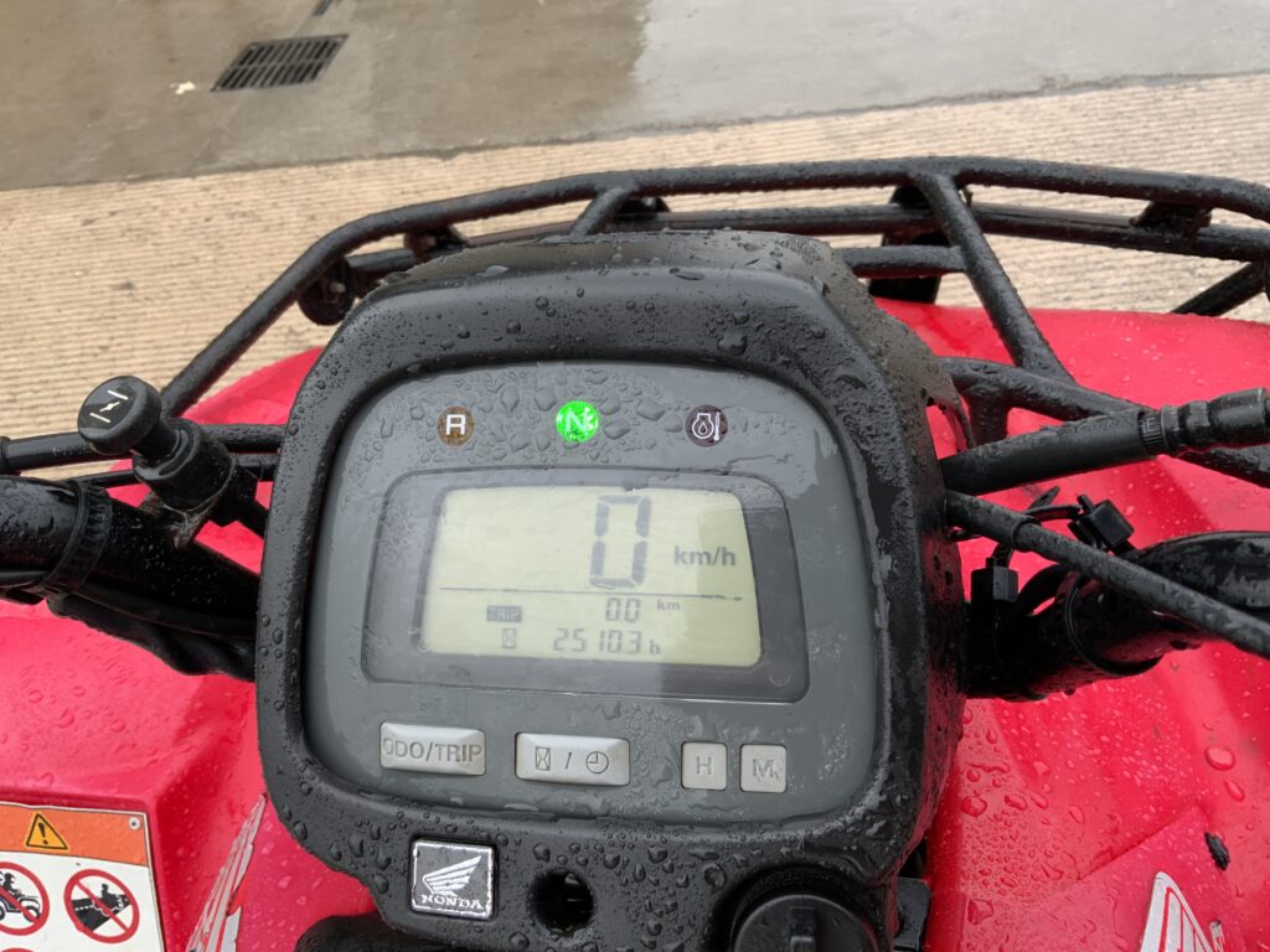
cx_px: 635
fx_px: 1064
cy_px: 476
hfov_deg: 61.7
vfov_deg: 48.2
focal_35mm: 29
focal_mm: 3
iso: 50
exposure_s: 1/122
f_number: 1.8
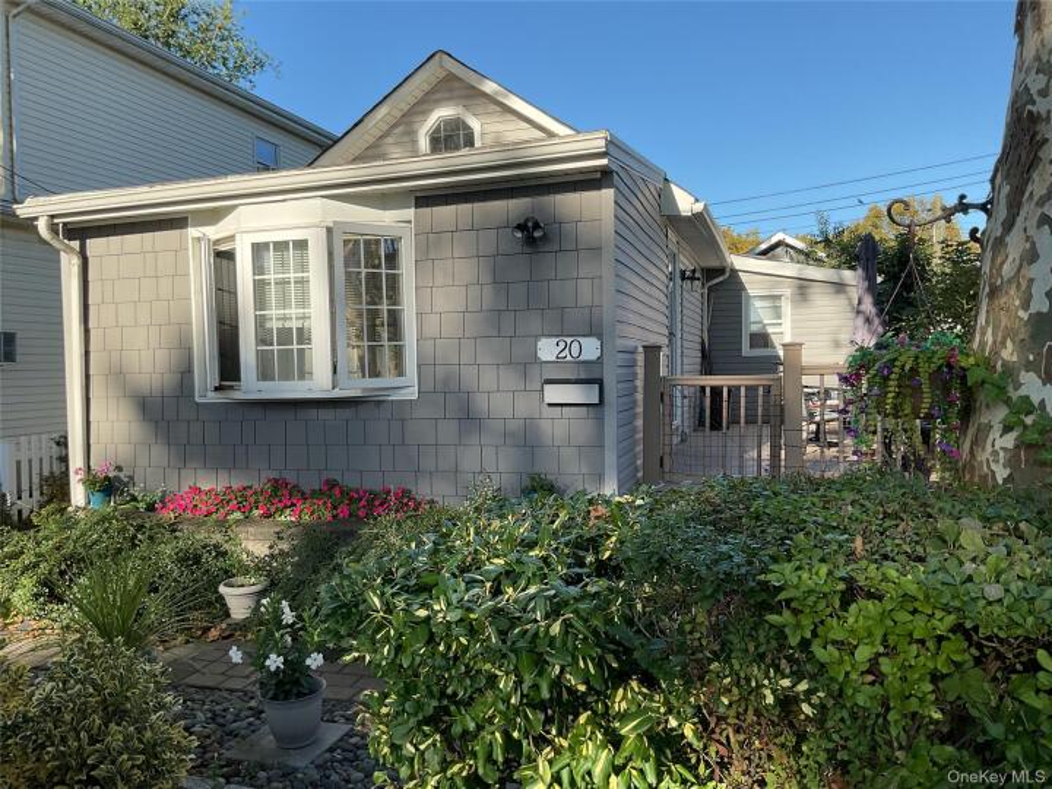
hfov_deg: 61.7
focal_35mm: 29
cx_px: 526
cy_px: 394
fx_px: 881
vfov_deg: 48.2
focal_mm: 3
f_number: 1.8
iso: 16
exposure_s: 1/842
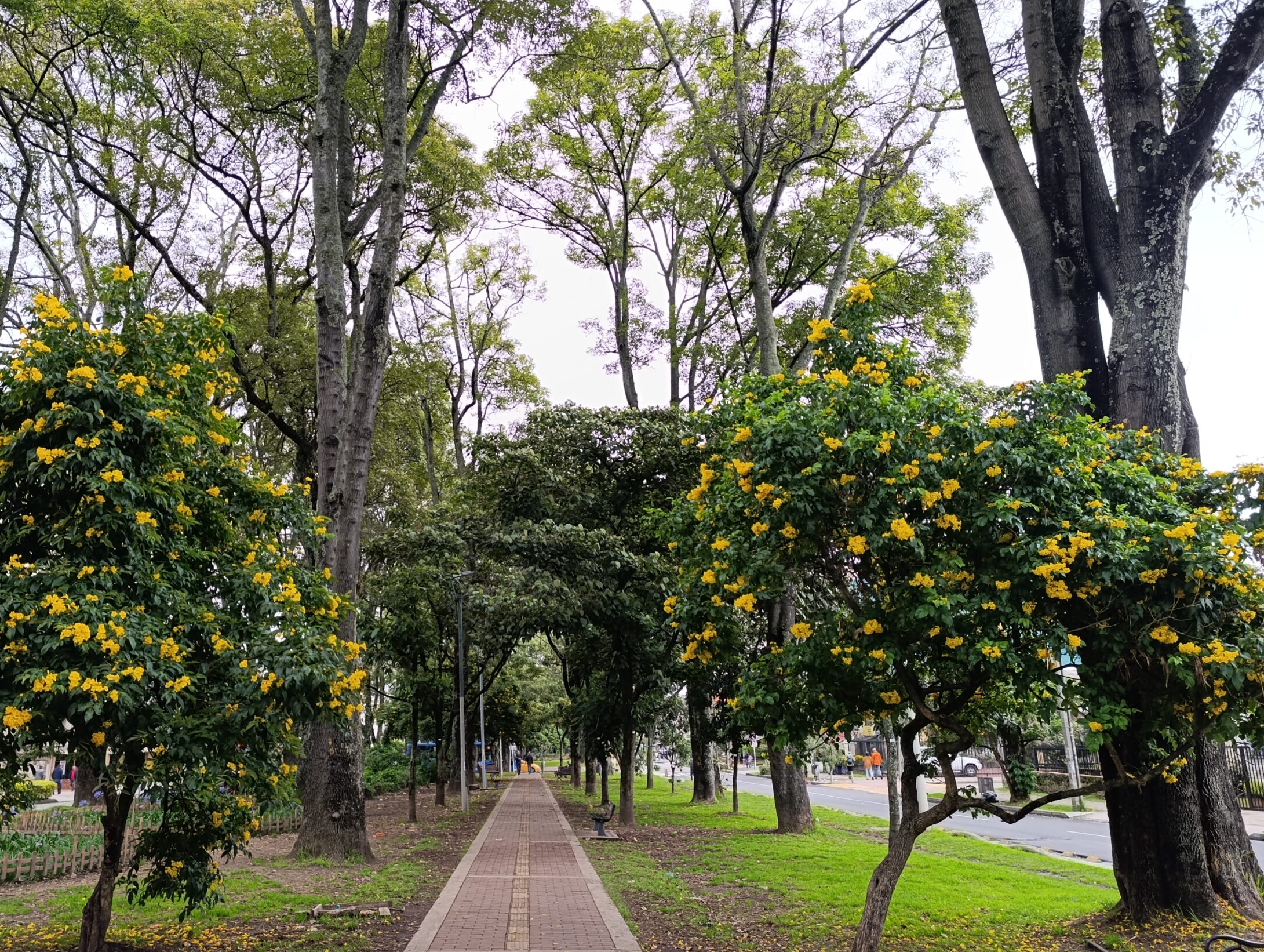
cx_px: 530
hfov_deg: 64.9
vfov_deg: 51.5
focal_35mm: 27
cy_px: 459
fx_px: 987
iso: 80
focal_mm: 6.14
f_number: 1.6
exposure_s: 1/120
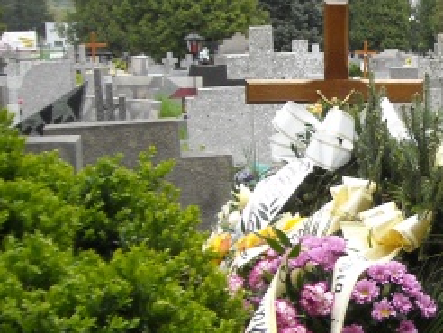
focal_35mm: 91
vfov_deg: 16.2
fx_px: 1166
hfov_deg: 20.6
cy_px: 248
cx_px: 479
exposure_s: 1/250
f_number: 2.8
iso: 64
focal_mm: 5.7
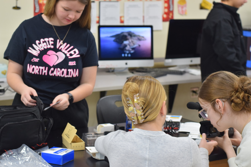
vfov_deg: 18.2
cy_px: 84
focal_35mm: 75
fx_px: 523
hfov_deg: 27.0
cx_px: 126
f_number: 4
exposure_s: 1/60
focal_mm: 50
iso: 720
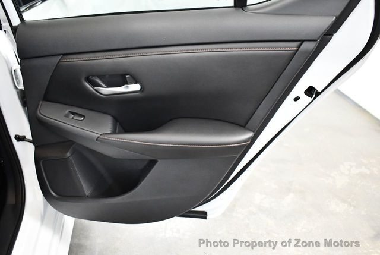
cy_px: 128
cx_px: 190
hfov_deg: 53.1
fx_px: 381
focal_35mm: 36
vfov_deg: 37.0
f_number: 3.5
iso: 3200
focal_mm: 18
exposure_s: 1/80
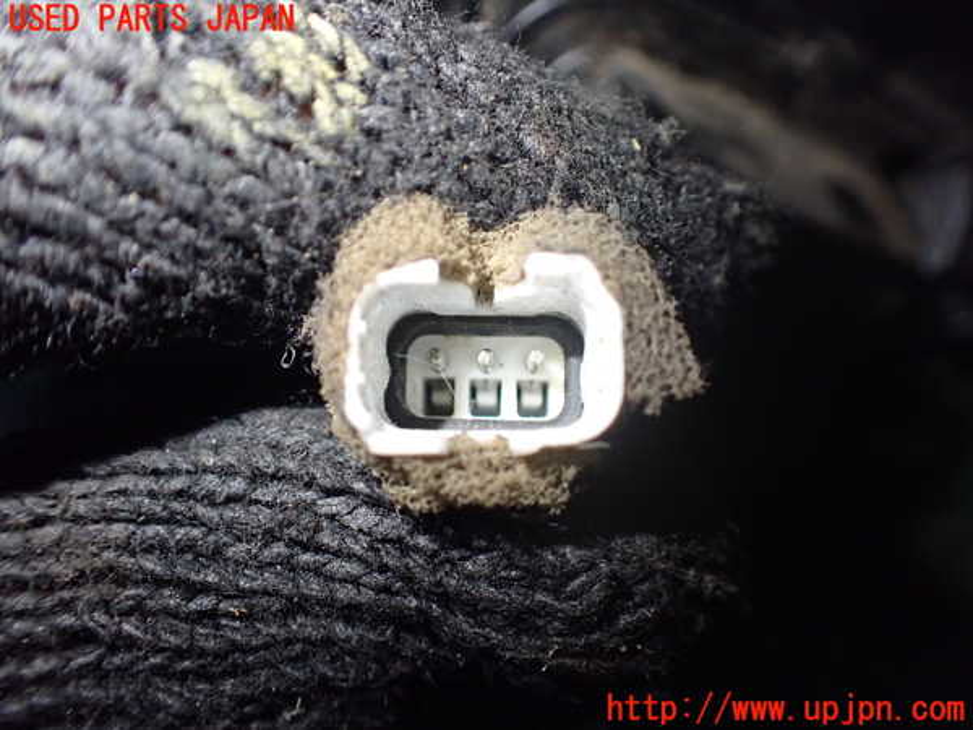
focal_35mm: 30
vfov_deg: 46.8
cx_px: 486
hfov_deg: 60.0
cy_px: 365
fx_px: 843
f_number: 2.3
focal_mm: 5.4
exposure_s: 1/125
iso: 800
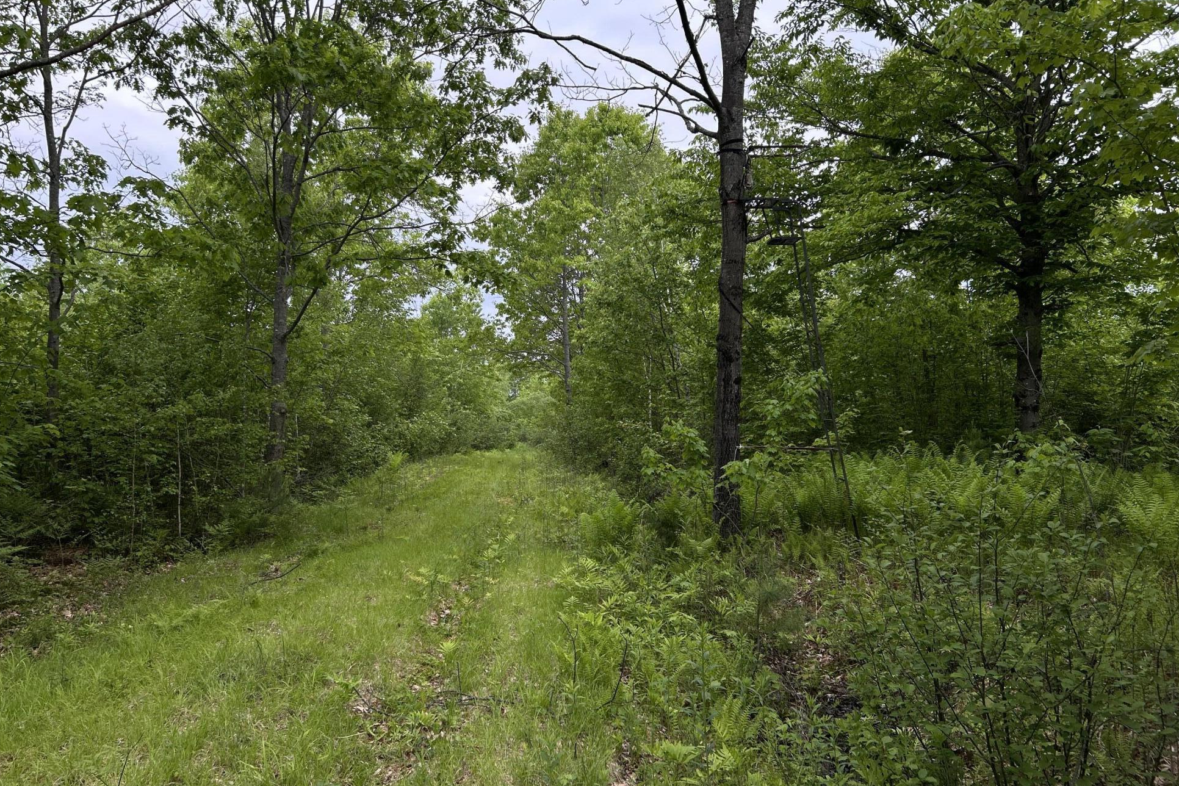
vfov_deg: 46.4
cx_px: 572
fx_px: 917
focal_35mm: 28
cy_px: 408
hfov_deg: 65.5
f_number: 1.5
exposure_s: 1/544
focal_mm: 5.7
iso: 50
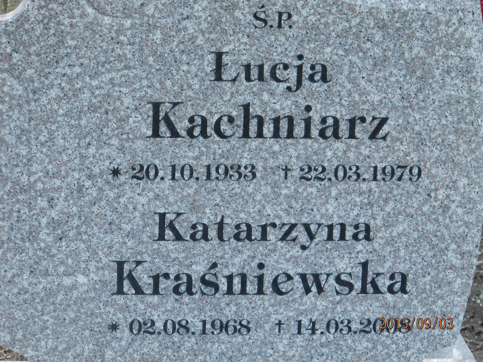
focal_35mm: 132
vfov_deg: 11.2
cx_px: 242
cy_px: 181
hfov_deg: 14.9
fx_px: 1842
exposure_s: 1/40
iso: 200
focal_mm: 23.6
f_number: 4.7
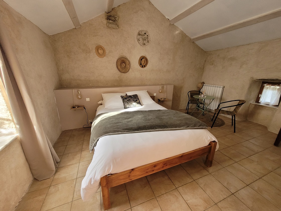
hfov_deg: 106.2
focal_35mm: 13
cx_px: 140
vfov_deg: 89.9
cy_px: 106
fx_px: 106
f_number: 2.2
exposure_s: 1/50
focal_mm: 1.74
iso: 250
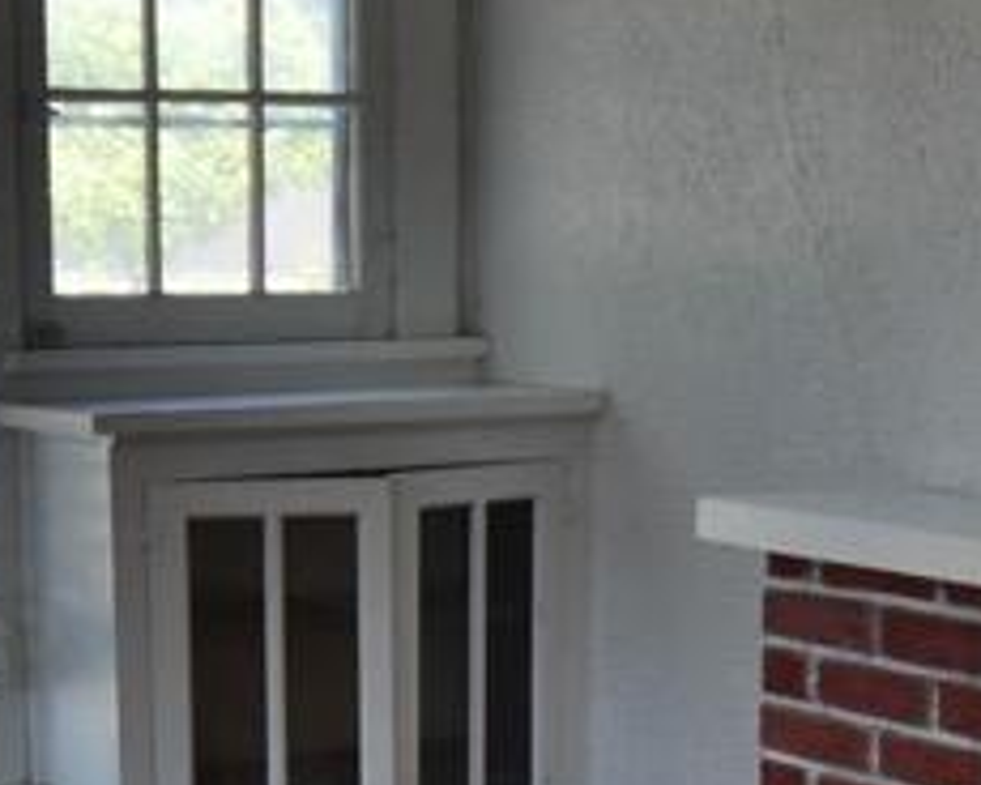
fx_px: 2845
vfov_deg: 15.3
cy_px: 862
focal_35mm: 98
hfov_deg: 19.6
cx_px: 550
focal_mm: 10
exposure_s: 1/40
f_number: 3.5
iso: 100
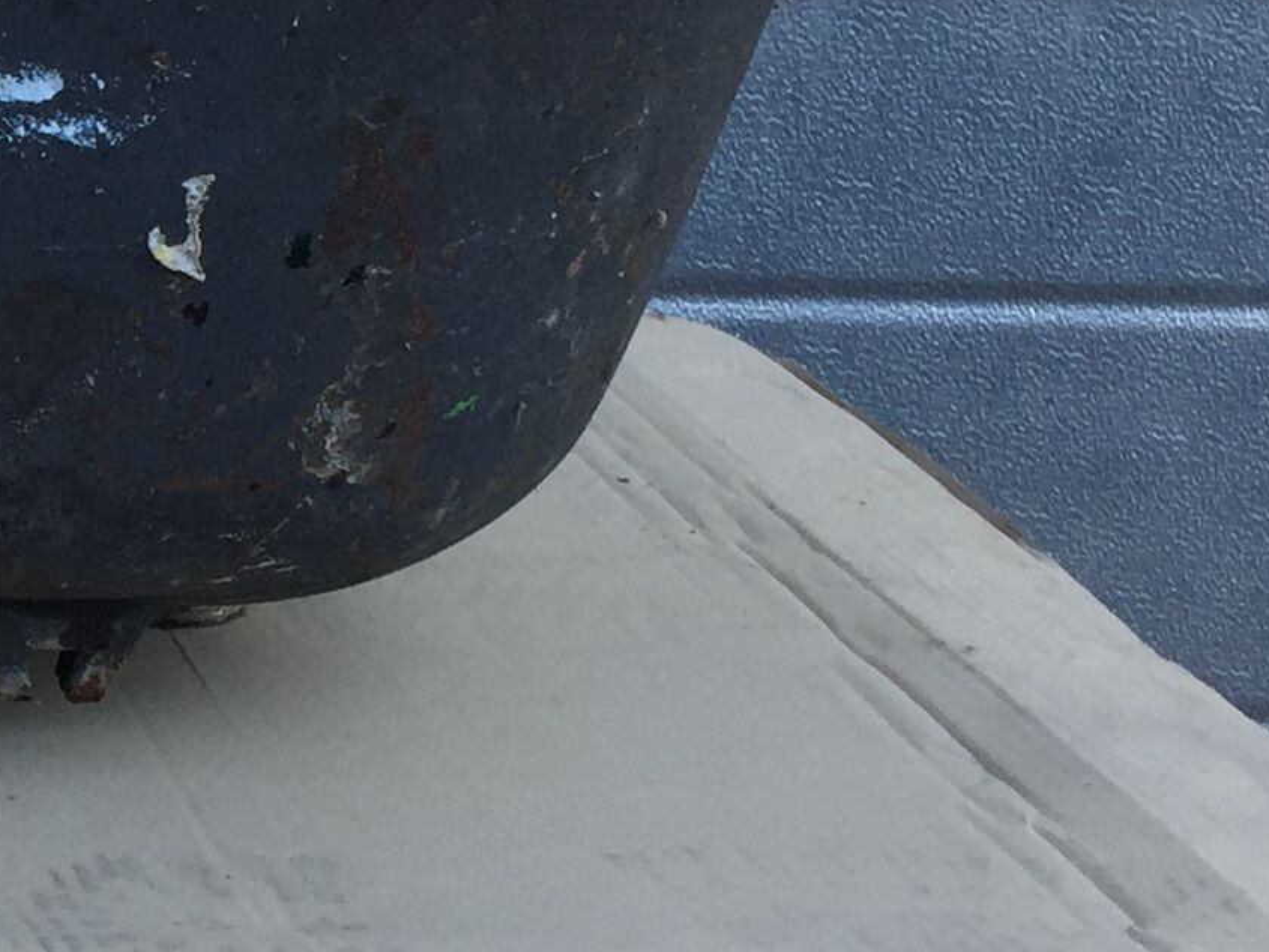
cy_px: 413
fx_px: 4106
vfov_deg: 13.2
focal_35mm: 112
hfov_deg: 16.1
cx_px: -611
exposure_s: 1/412
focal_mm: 4.15
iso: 32
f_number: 2.2
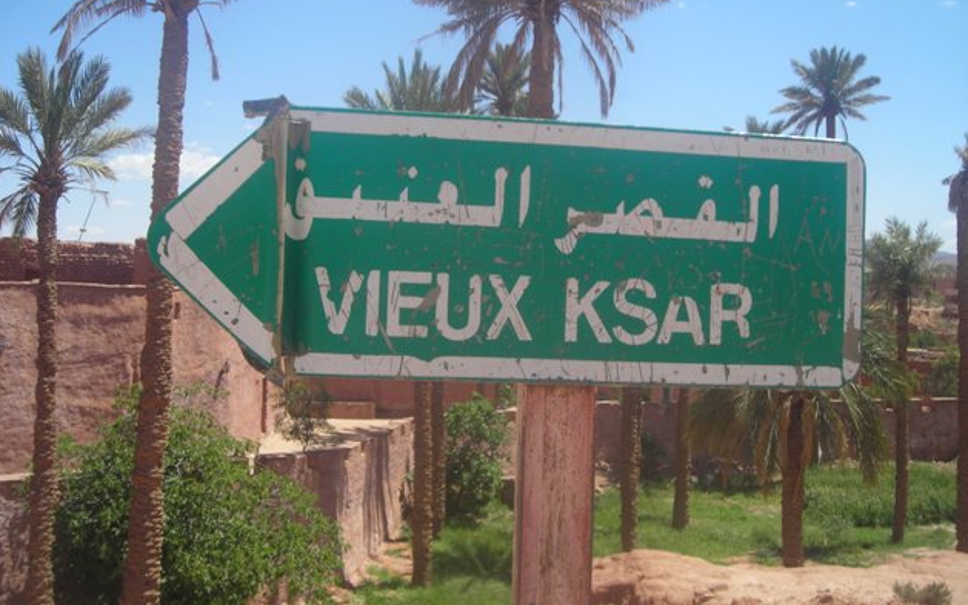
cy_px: 248
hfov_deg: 48.2
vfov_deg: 31.2
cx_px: 486
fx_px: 1082
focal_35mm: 41
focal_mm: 6.3
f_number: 6.4
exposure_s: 1/149
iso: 50
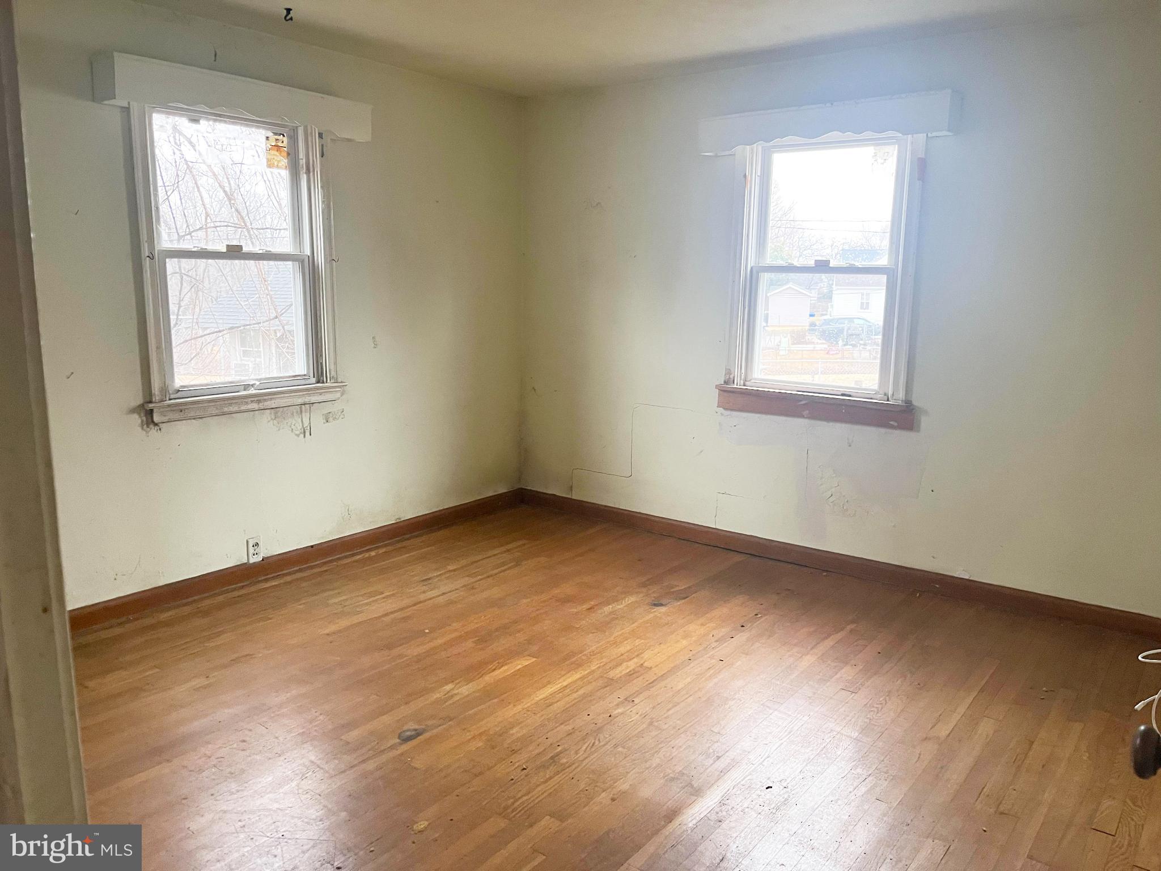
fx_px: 872
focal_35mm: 26
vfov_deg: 53.1
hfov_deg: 67.3
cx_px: 580
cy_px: 436
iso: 320
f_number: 1.6
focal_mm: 5.1
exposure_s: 1/60
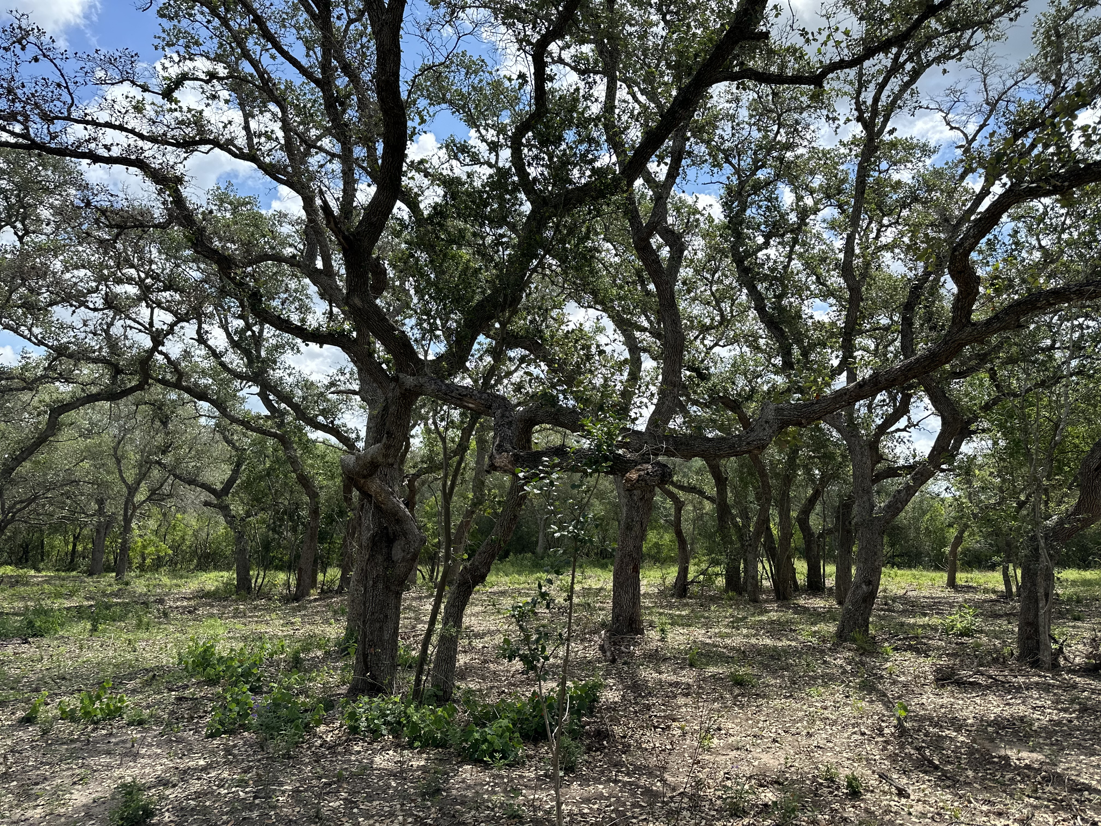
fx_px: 763
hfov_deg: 71.6
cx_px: 550
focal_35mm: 24
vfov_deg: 56.8
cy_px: 413
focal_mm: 6.86
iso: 80
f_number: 1.78
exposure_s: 1/2410
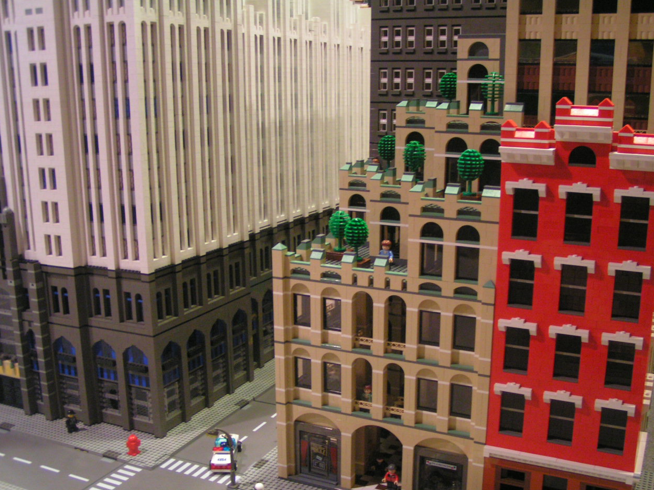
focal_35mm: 39
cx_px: 331
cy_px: 246
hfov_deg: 47.9
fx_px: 737
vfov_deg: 36.8
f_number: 2.8
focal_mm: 5.8
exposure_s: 1/5
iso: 200
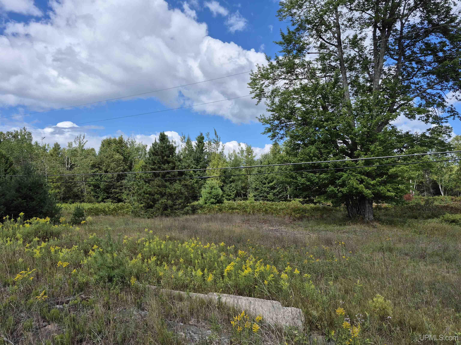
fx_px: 306
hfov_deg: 73.9
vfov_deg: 58.9
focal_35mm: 23
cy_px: 172
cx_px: 230
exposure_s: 1/2008
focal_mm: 5.4
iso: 25
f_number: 1.8
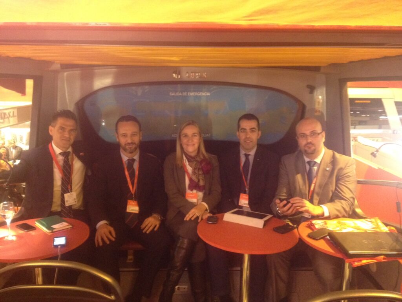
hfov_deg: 52.6
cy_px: 151
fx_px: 406
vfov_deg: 40.7
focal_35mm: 35
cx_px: 201
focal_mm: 4.28
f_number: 2.4
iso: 400
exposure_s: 1/15
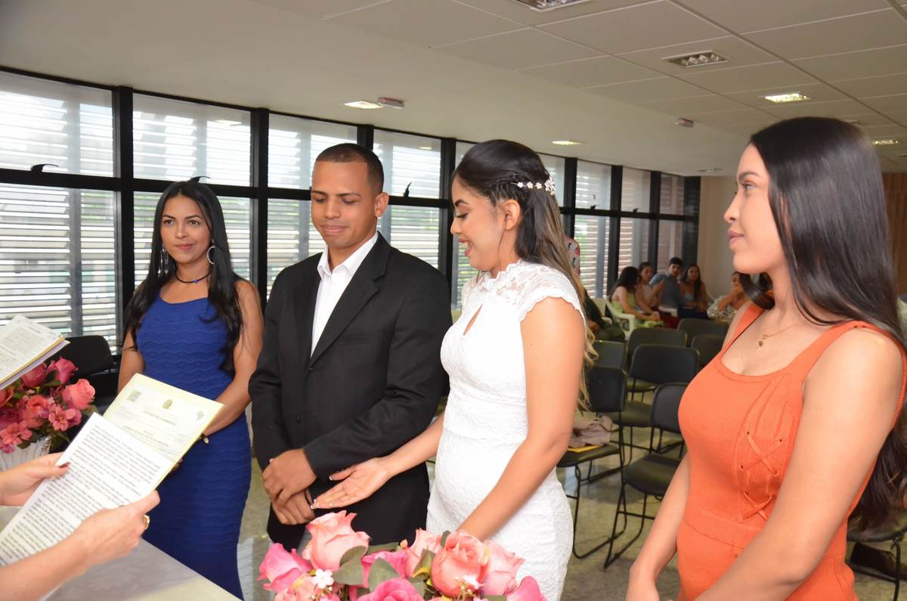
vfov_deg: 41.5
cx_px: 454
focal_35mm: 32
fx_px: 792
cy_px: 300
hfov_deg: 59.6
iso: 2200
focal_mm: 21
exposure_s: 1/60
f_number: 4
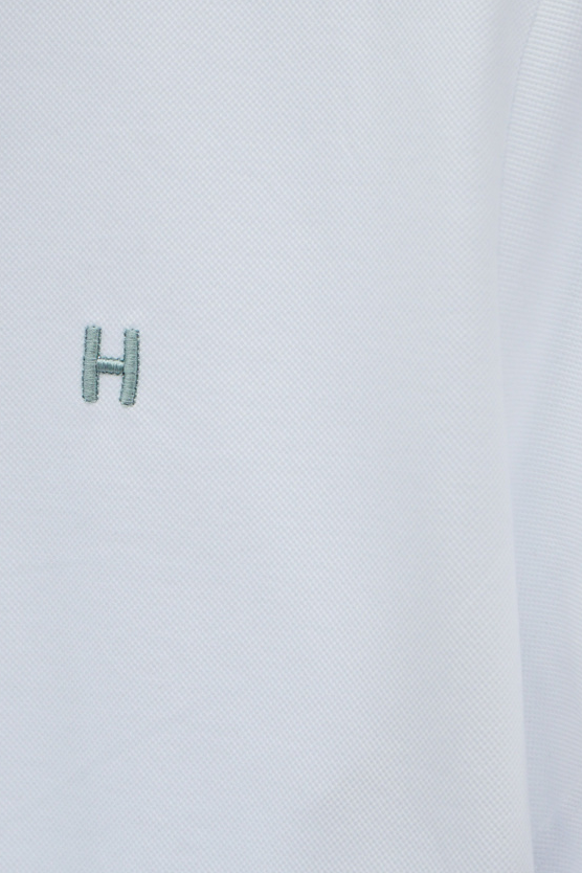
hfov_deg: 6.7
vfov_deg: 10.1
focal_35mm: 204
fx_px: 4947
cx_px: 148
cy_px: 398
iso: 400
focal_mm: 70
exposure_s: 1/250
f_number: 4
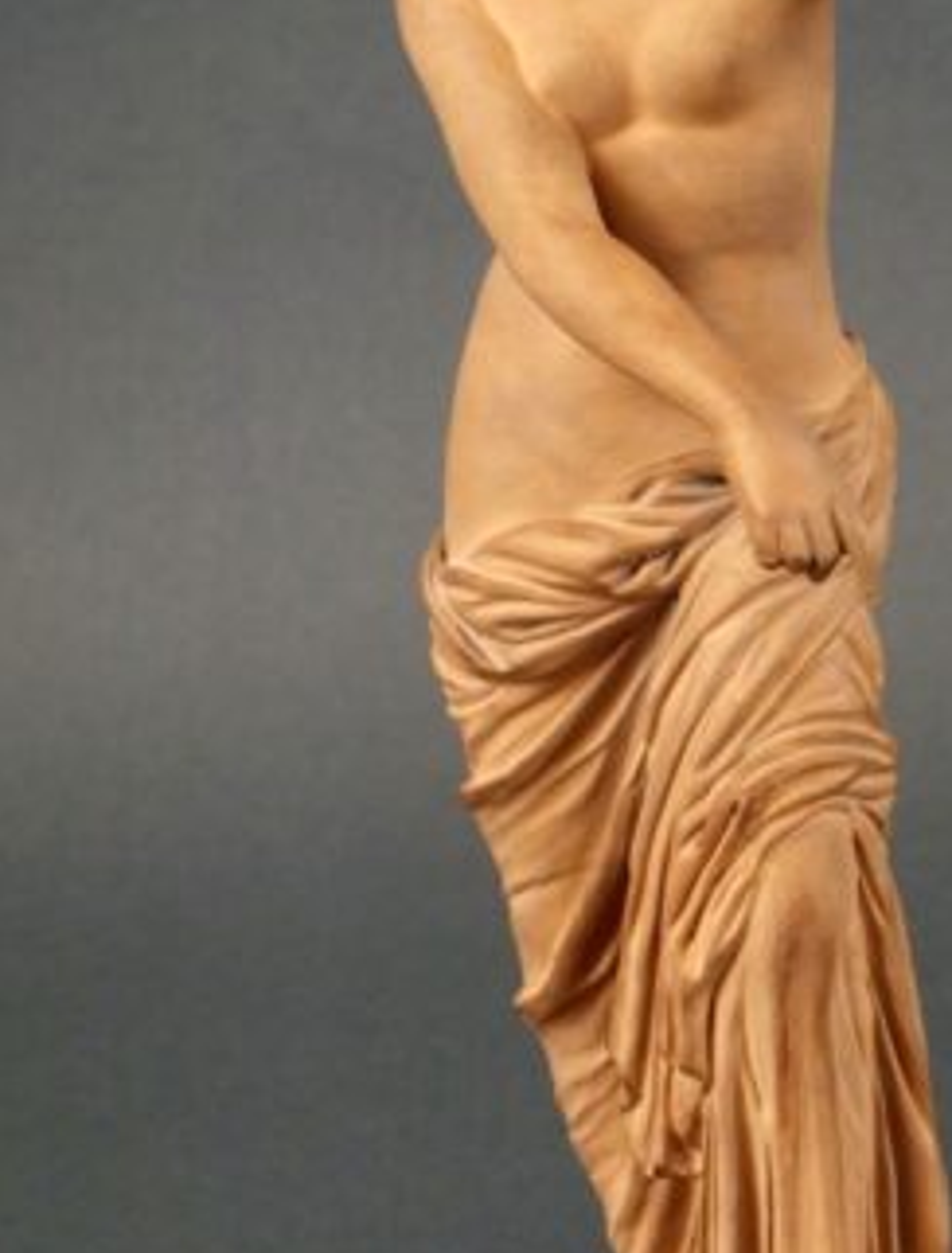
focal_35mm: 205
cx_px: 843
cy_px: 587
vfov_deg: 9.6
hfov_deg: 7.3
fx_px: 7453
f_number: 8
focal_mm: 50
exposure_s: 1/125
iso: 200
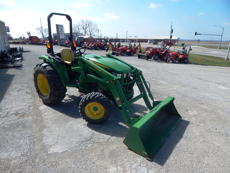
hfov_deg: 76.4
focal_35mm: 22
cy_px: 86
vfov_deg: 61.1
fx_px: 146
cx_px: 115
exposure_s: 1/400
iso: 125
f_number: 6
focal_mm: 4
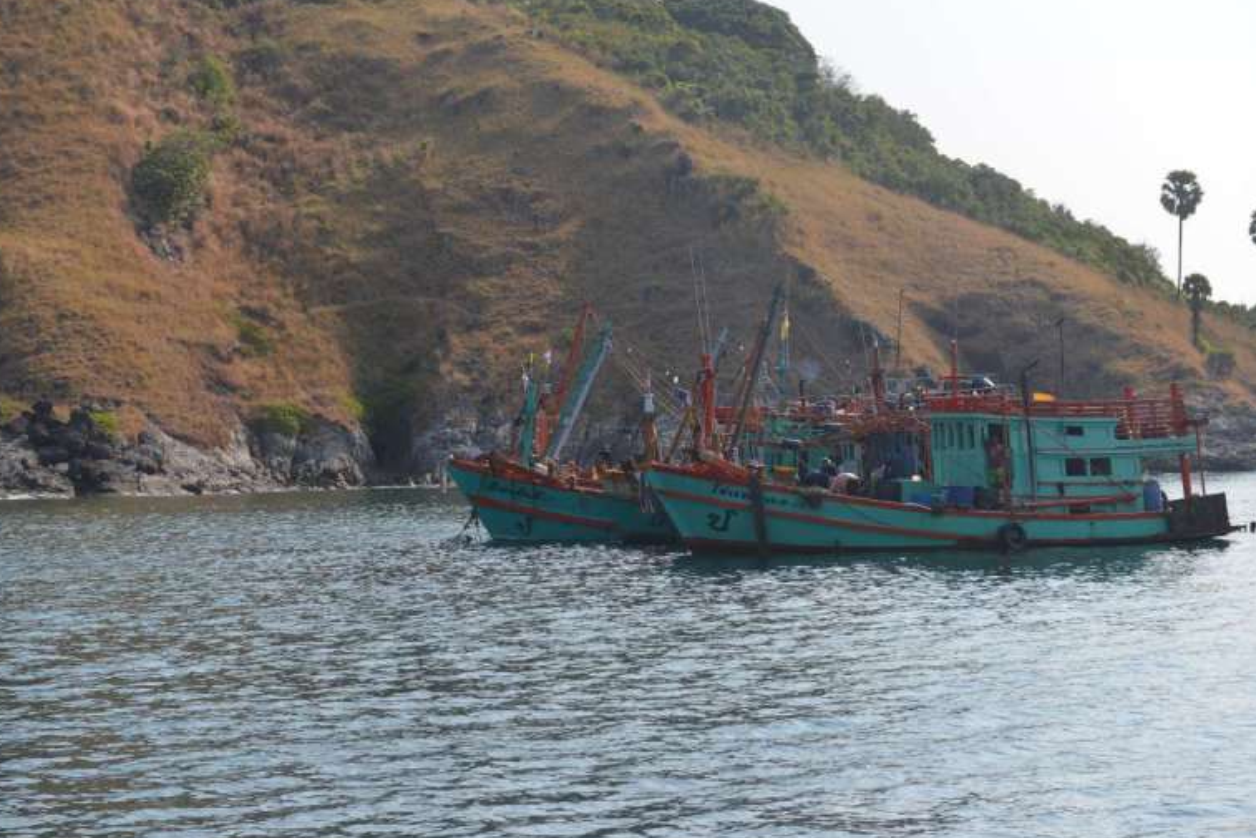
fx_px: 2582
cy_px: 425
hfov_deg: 27.3
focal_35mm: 74
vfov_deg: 18.4
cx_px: 639
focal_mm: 70
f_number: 6.3
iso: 100
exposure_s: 1/160
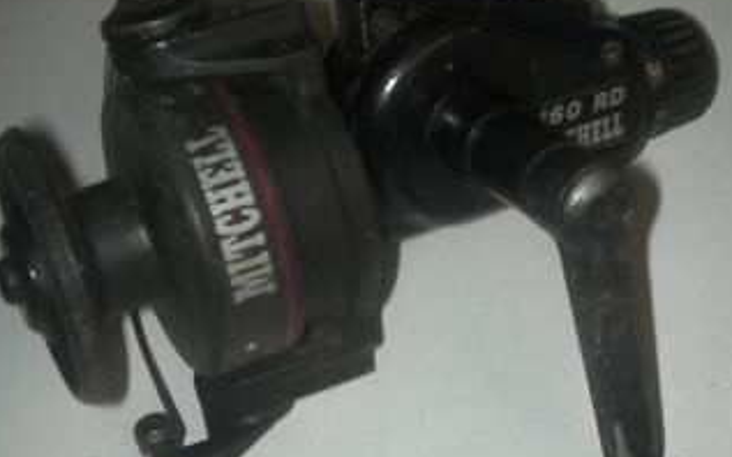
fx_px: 1217
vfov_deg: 21.3
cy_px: 233
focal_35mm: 61
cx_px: 416
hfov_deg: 33.4
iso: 200
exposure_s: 1/30
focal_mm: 6.3
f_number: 5.6
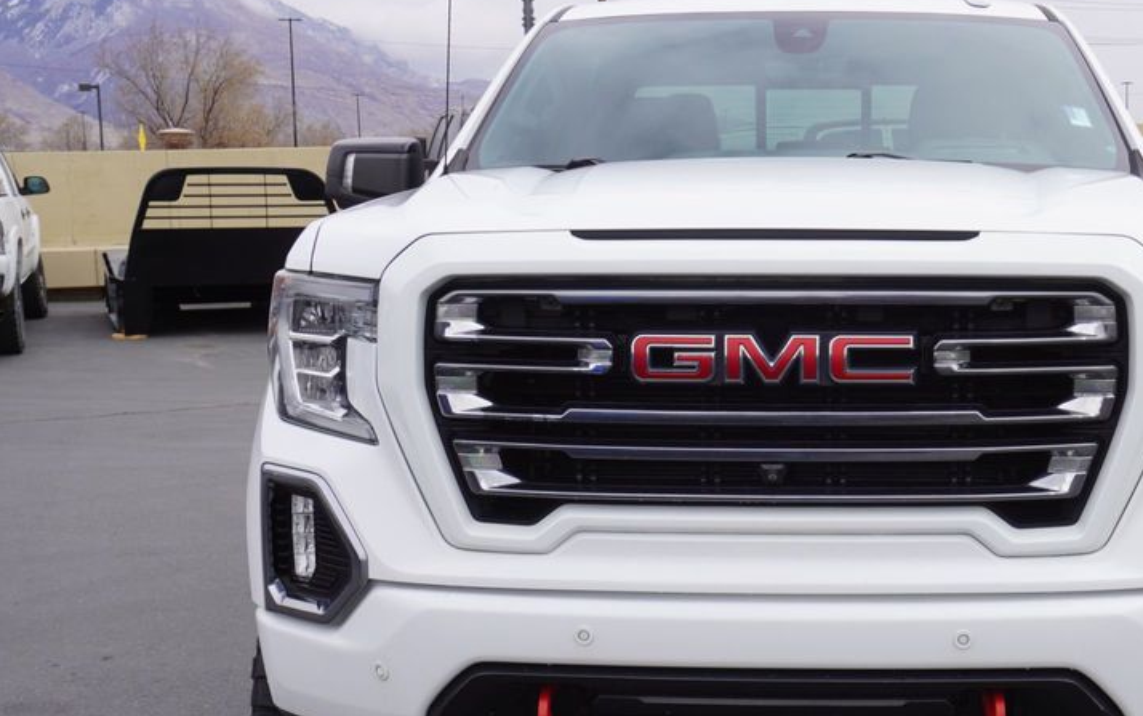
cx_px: 791
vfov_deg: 22.7
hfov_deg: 35.2
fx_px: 1776
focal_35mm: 57
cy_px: 473
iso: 100
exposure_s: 1/100
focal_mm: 26
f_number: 8
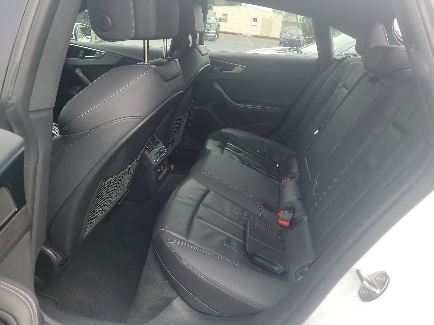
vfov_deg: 56.8
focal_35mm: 24
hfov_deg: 71.6
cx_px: 217
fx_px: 301
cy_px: 162
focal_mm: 6.7
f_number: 1.8
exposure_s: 1/119
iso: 66
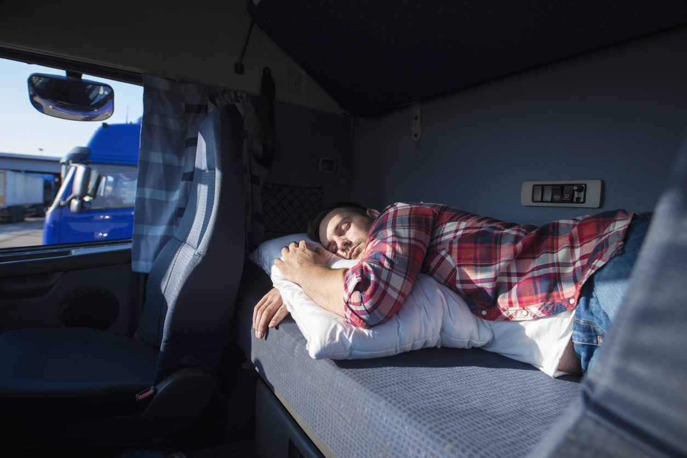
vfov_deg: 62.0
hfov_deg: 84.0
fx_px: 382
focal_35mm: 20
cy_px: 229
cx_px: 344
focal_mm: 20
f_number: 5
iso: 250
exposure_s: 1/500
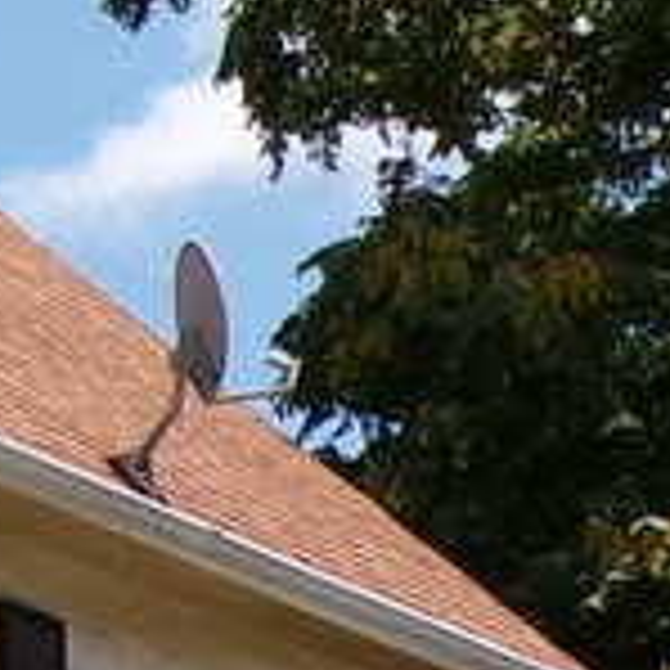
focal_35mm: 205
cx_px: -288
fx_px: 4489
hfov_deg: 8.4
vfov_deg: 8.5
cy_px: 769
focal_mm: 4.3
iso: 100
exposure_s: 1/600
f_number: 4.4
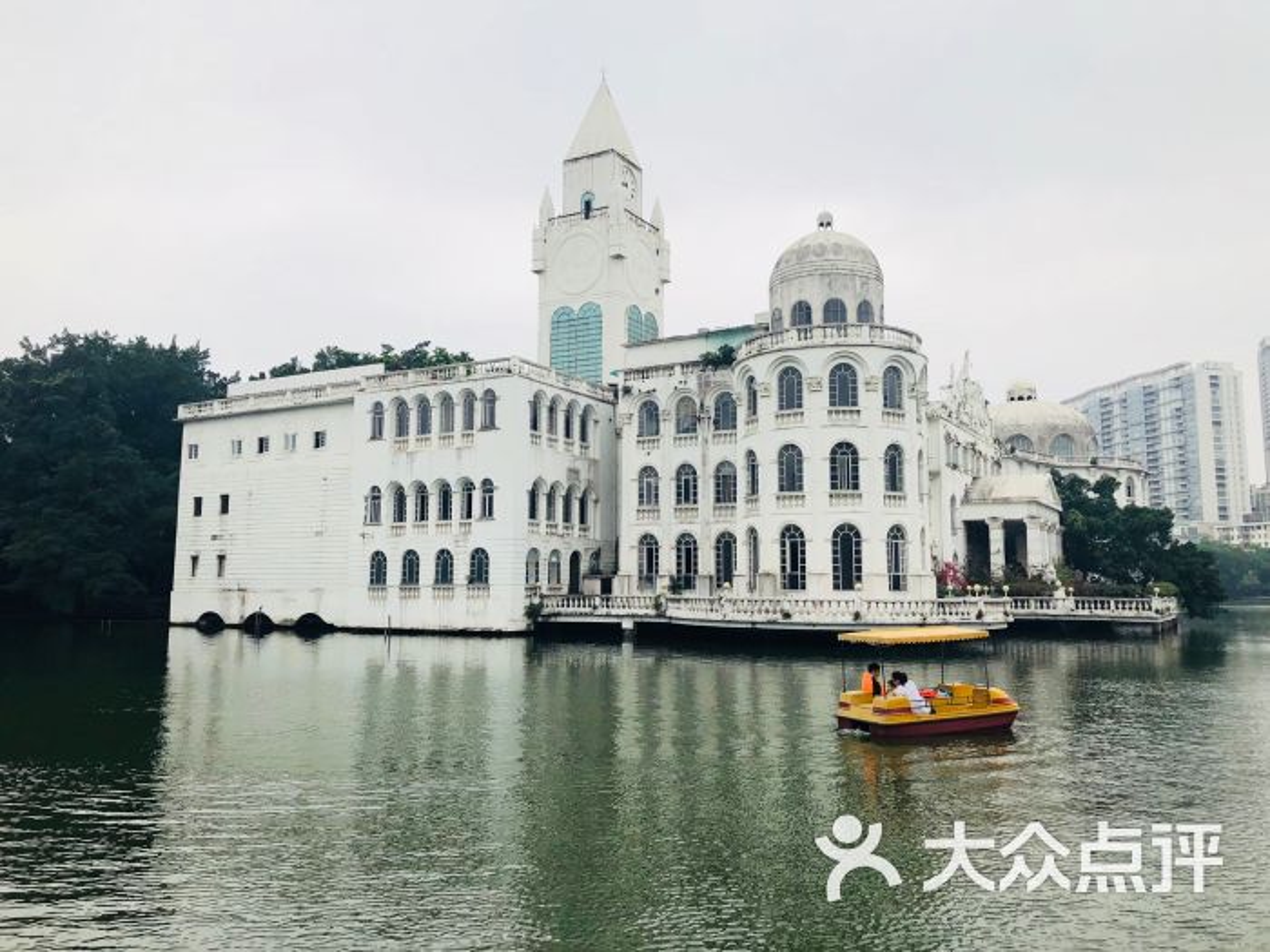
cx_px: 635
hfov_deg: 63.4
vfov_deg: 49.7
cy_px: 476
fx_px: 1027
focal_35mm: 28
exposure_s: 1/1453
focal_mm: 3.99
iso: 20
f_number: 1.8
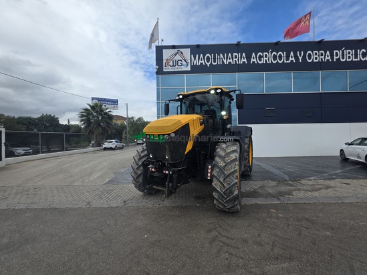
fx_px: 138
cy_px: 138
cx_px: 184
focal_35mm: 13
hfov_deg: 106.2
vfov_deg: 89.9
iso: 40
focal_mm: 2.2
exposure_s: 1/2000
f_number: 1.9
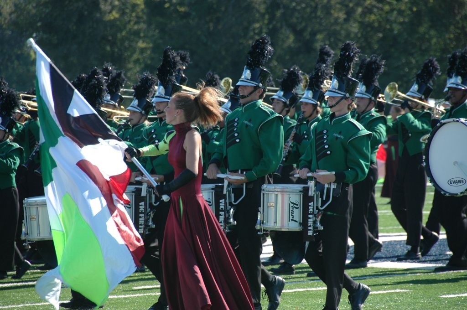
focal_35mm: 300
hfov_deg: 6.9
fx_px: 3887
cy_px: 155
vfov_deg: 4.6
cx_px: 234
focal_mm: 200
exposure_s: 1/400
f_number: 5.6
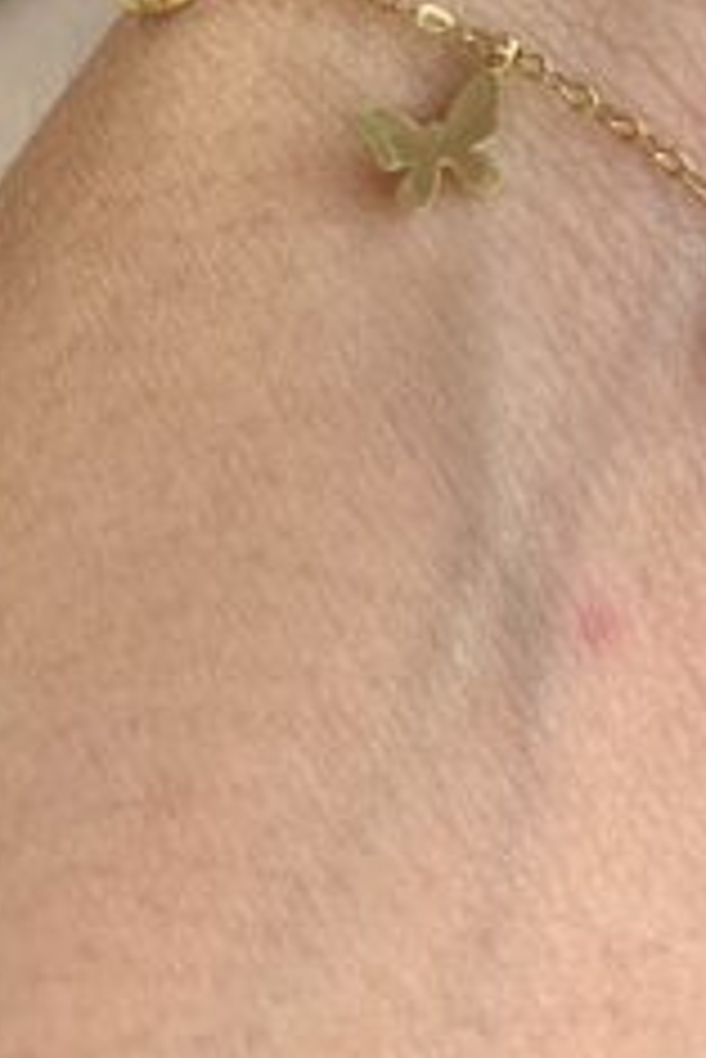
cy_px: -261
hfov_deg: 14.5
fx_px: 2702
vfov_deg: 20.5
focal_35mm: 92
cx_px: 773
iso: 100
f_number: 1.8
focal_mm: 4.25
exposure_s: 1/100
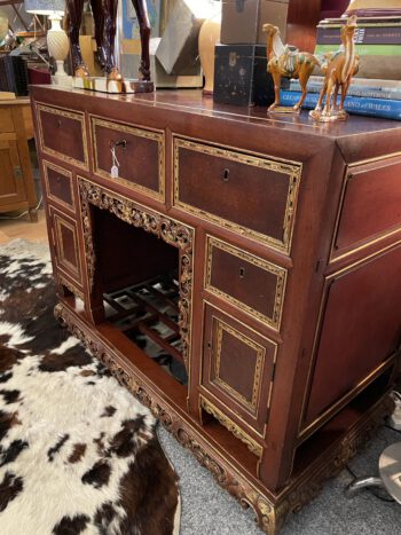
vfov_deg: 67.3
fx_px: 402
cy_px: 268
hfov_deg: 53.0
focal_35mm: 26
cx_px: 200
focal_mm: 4.2
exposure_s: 1/25
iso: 640
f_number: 1.6
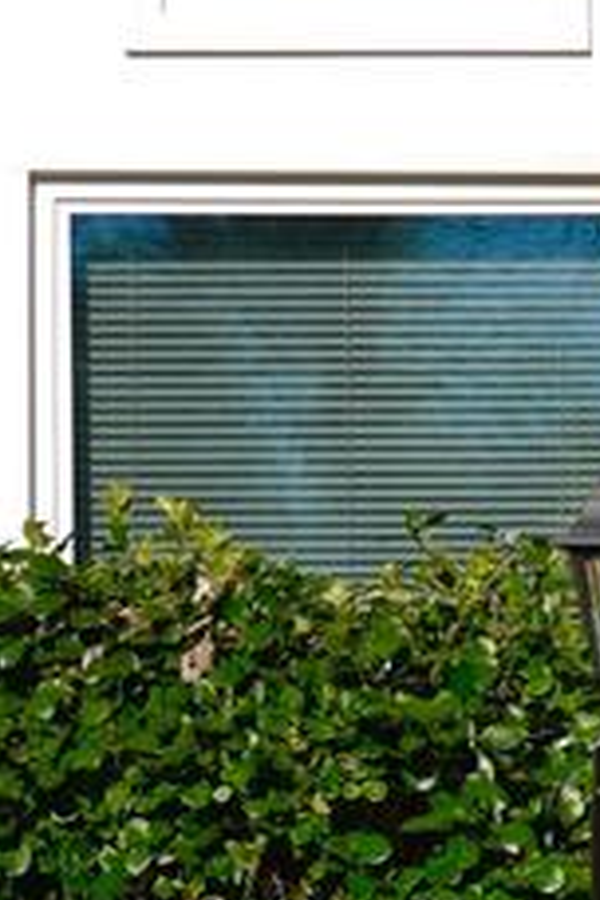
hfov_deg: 6.6
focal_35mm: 207
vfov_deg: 10.0
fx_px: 5167
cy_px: 371
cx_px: 87
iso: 50
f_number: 2.8
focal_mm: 30.7
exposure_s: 1/1600
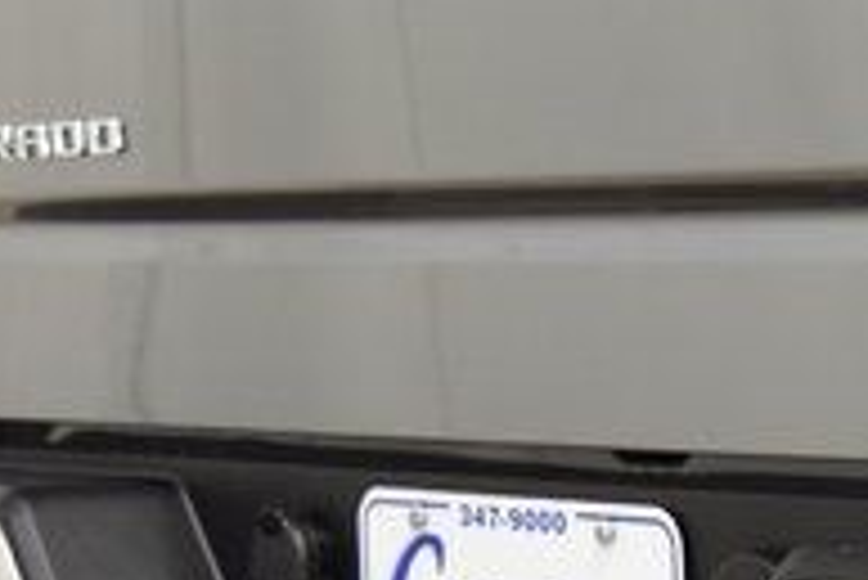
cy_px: 555
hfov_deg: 10.7
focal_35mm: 189
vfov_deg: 7.3
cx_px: 1043
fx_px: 4560
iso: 1600
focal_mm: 38
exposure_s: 1/60
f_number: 4
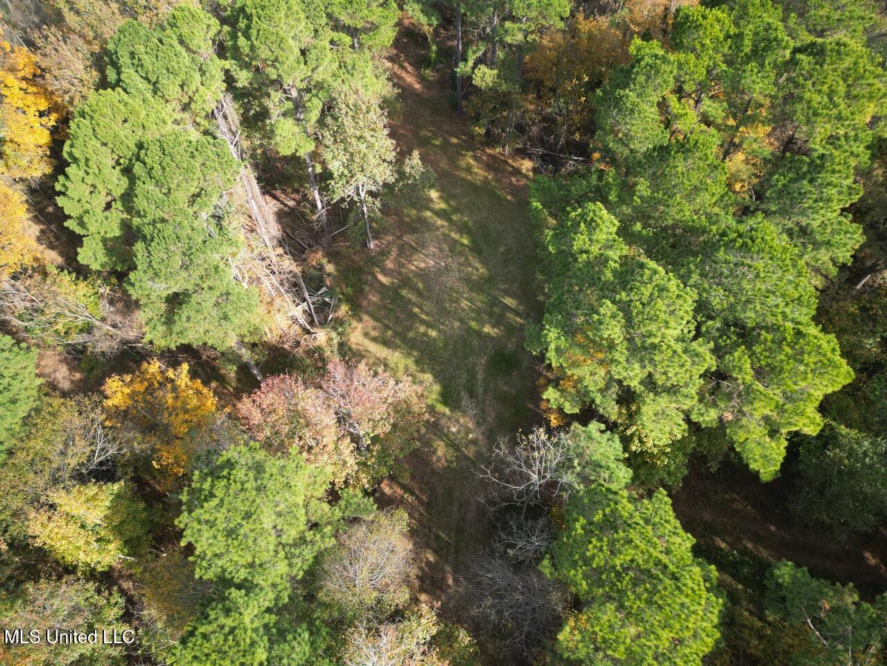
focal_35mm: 24
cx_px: 444
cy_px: 333
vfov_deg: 56.8
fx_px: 615
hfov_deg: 71.6
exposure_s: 1/640
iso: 110
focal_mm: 6.72
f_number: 1.7
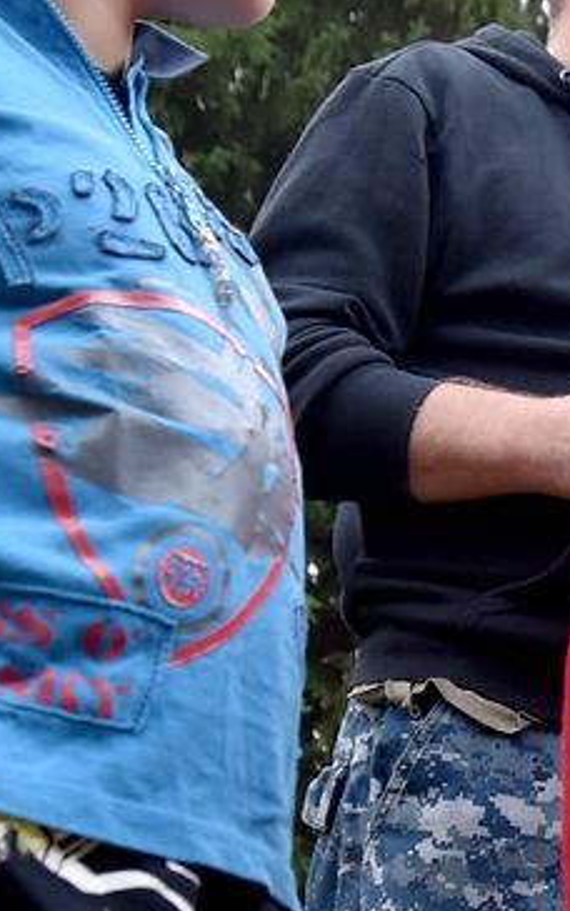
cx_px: 788
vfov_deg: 24.0
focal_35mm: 86
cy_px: 618
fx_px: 2126
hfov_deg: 14.5
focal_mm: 17
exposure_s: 1/30
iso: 400
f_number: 4
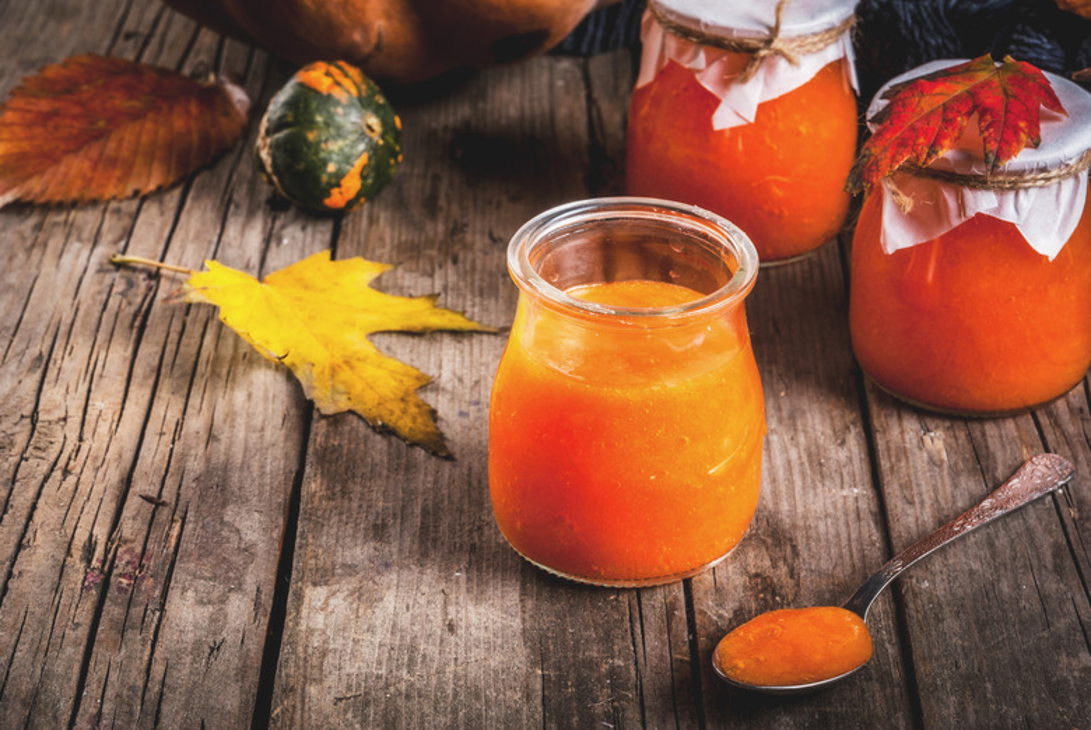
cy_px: 365
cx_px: 546
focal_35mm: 105
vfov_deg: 13.1
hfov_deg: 19.4
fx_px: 3186
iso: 100
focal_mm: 70
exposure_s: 1/60
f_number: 13
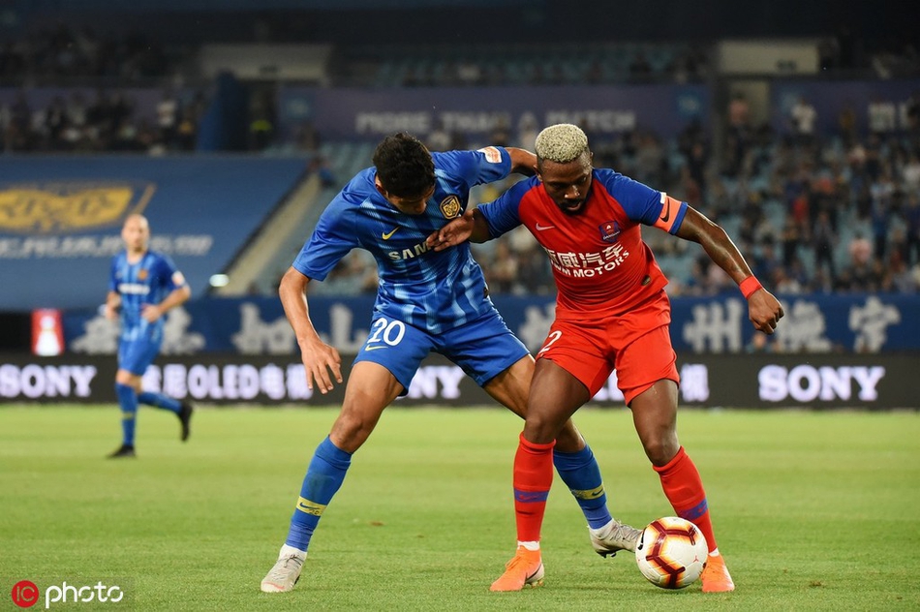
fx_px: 5874
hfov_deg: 9.0
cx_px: 460
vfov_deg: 6.0
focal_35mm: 230
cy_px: 306
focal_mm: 230
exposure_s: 1/800
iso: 6400
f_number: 5.3
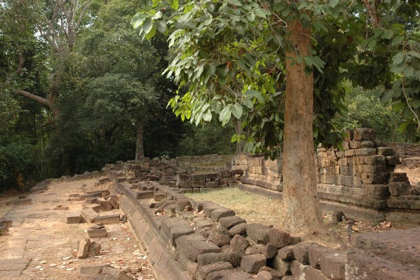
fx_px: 472
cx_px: 210
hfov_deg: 47.9
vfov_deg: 33.0
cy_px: 140
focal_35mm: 40
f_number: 6.3
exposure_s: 1/160
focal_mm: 27
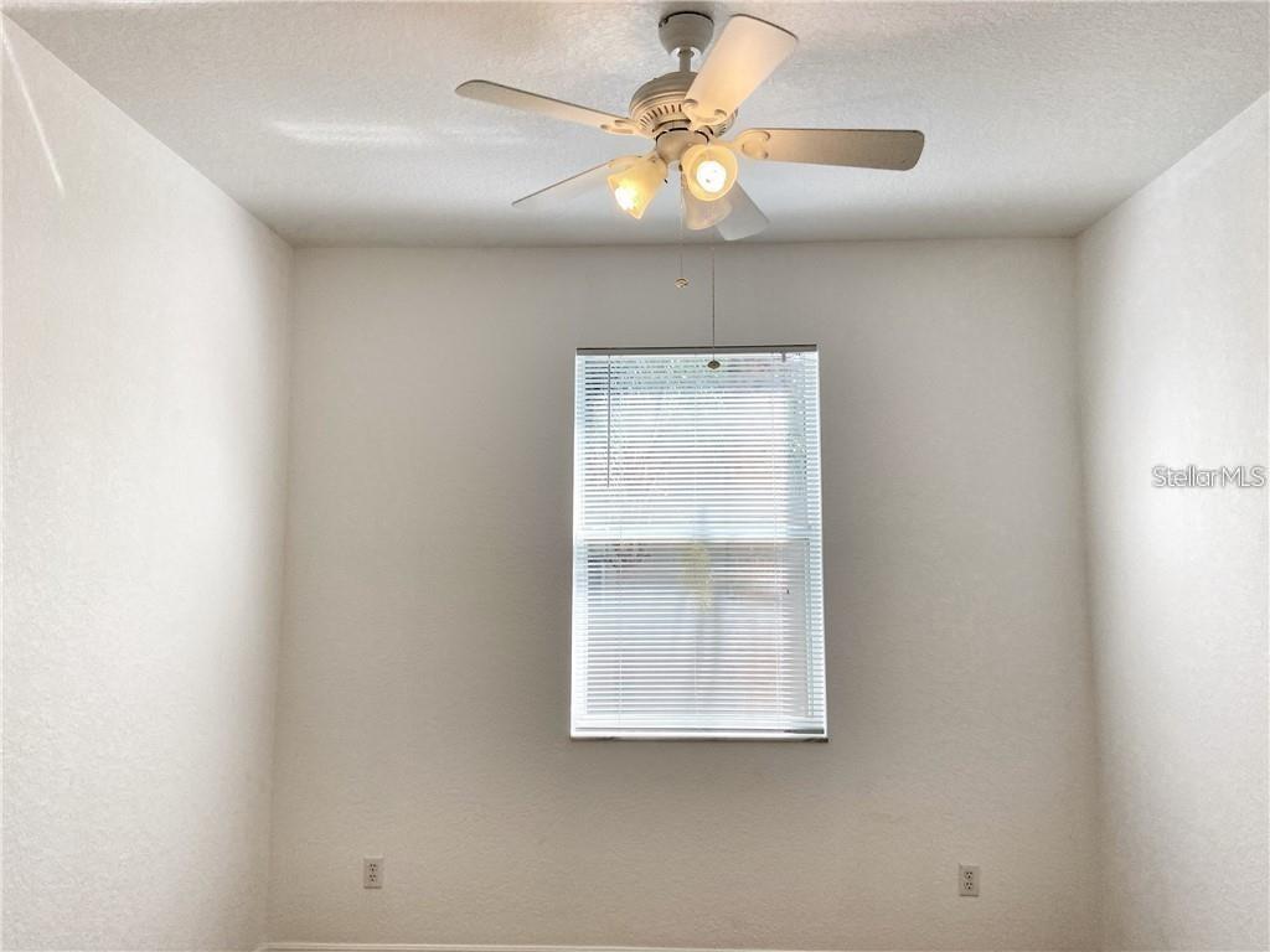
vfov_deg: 53.1
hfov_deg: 67.3
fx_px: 954
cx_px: 635
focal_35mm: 26
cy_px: 476
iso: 32
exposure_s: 1/311
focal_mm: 4.25
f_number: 1.8
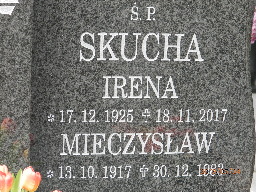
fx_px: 1131
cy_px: 96
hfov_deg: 12.9
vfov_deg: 9.7
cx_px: 128
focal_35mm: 153
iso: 200
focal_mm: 27.4
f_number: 4.9
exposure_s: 1/80
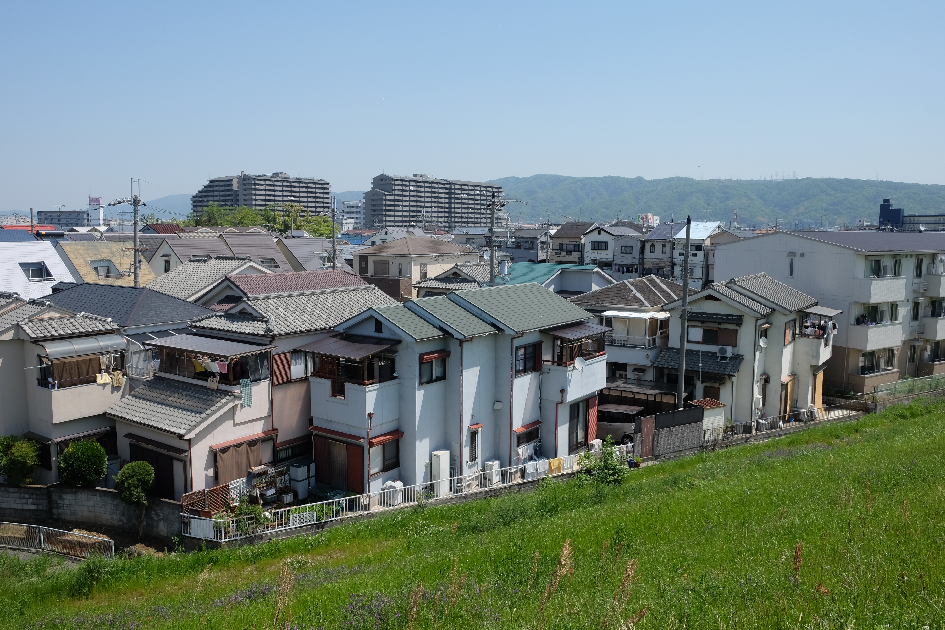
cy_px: 315
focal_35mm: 27
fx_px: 709
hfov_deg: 67.4
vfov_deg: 47.9
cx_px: 472
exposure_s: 1/640
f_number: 8
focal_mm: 18
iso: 400
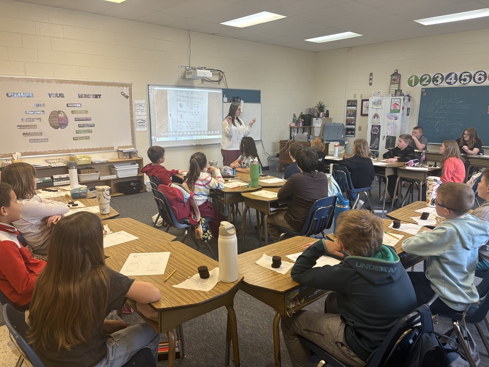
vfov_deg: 53.1
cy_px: 184
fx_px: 367
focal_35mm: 26
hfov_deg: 67.3
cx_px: 244
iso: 125
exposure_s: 1/120
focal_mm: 5.96
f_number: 1.6
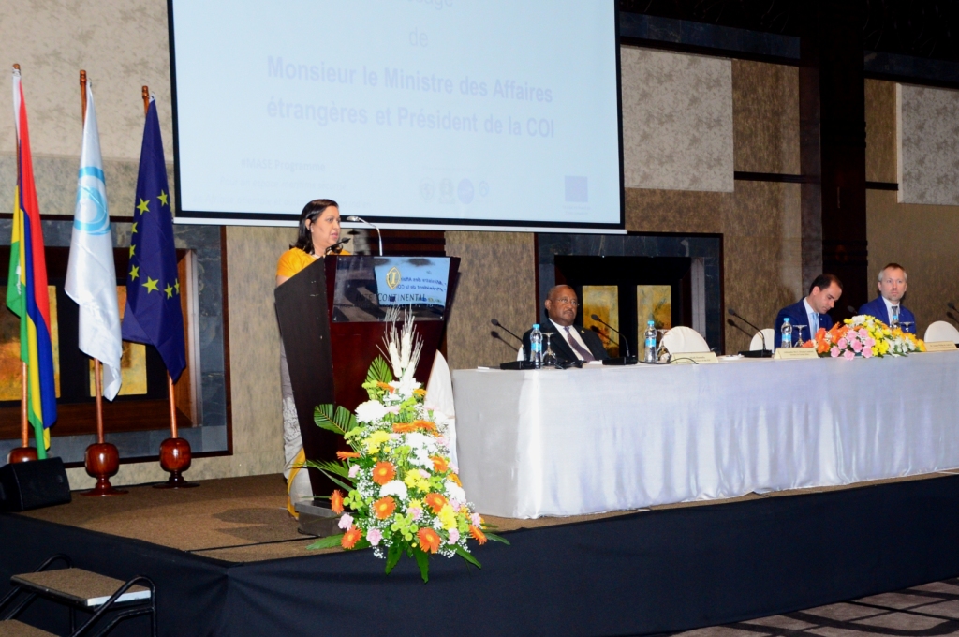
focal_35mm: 39
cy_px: 318
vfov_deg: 34.1
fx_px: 1038
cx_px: 480
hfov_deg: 49.6
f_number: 5.6
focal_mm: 26
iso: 1000
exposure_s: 1/125
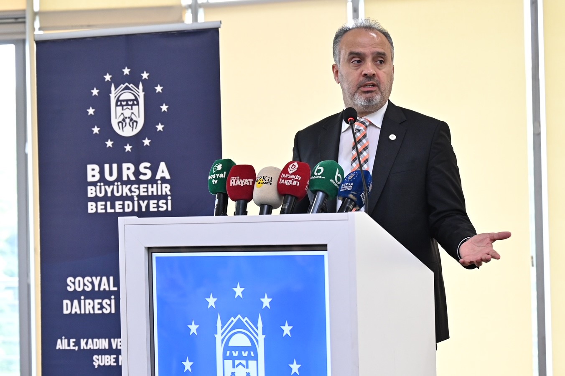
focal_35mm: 99
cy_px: 188
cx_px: 282
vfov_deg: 13.8
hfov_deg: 20.6
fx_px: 1553
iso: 1600
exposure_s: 1/160
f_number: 3.5
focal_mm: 66
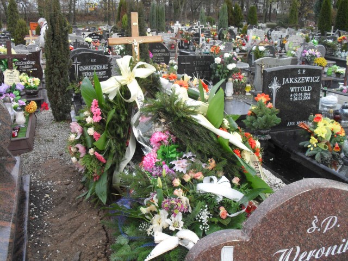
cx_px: 174
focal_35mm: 35
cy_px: 130
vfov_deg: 40.7
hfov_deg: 52.6
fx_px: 352
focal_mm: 6.3
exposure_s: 1/125
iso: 100
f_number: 3.2
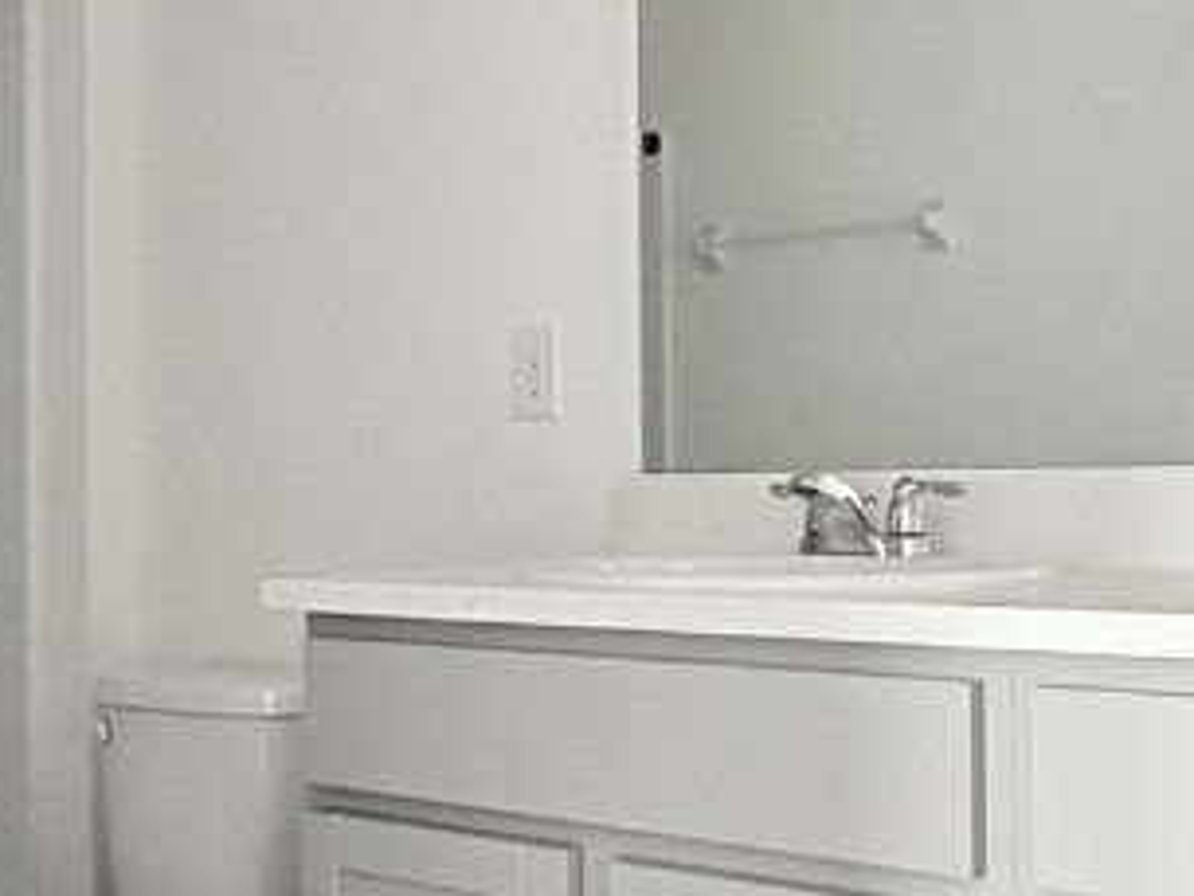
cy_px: 458
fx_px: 1622
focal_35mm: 47
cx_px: 787
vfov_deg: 30.9
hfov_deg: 40.0
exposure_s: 1/60
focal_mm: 2.22
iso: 800
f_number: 2.2
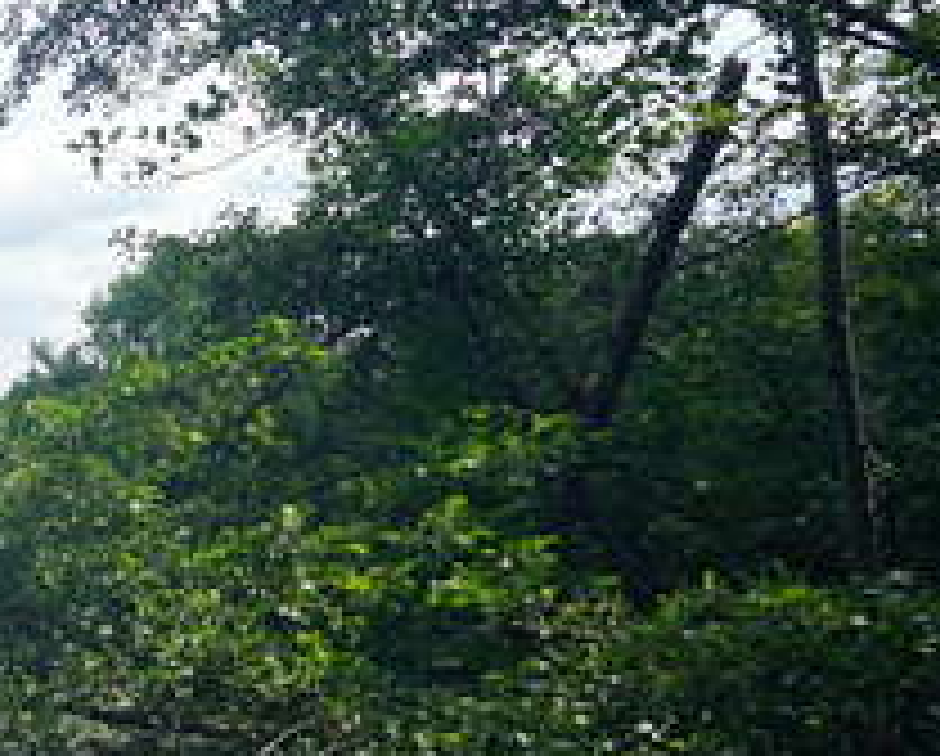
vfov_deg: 17.8
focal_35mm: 86
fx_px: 2397
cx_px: -828
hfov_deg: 17.4
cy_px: 565
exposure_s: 1/125
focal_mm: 16
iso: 100
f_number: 11
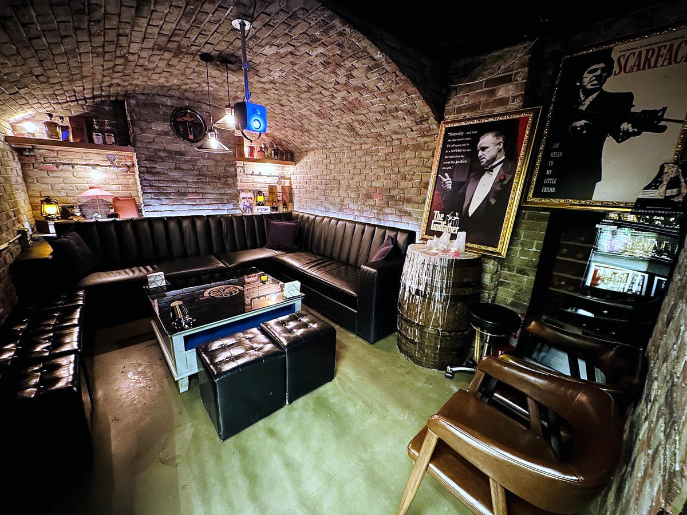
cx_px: 344
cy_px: 258
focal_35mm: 14
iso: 1600
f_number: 2.2
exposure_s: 1/10
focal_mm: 2.22
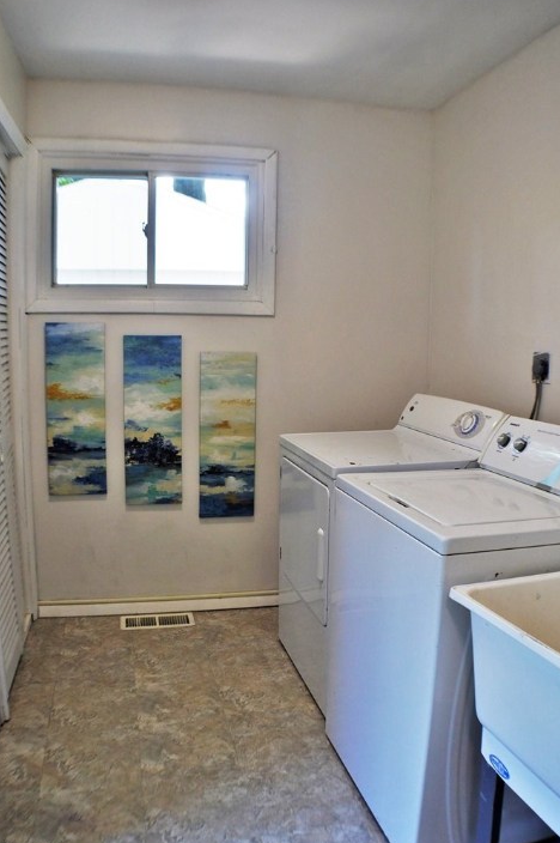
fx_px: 842
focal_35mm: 36
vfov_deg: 53.2
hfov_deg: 36.8
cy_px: 418
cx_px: 281
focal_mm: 22
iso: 400
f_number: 5
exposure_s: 1/100
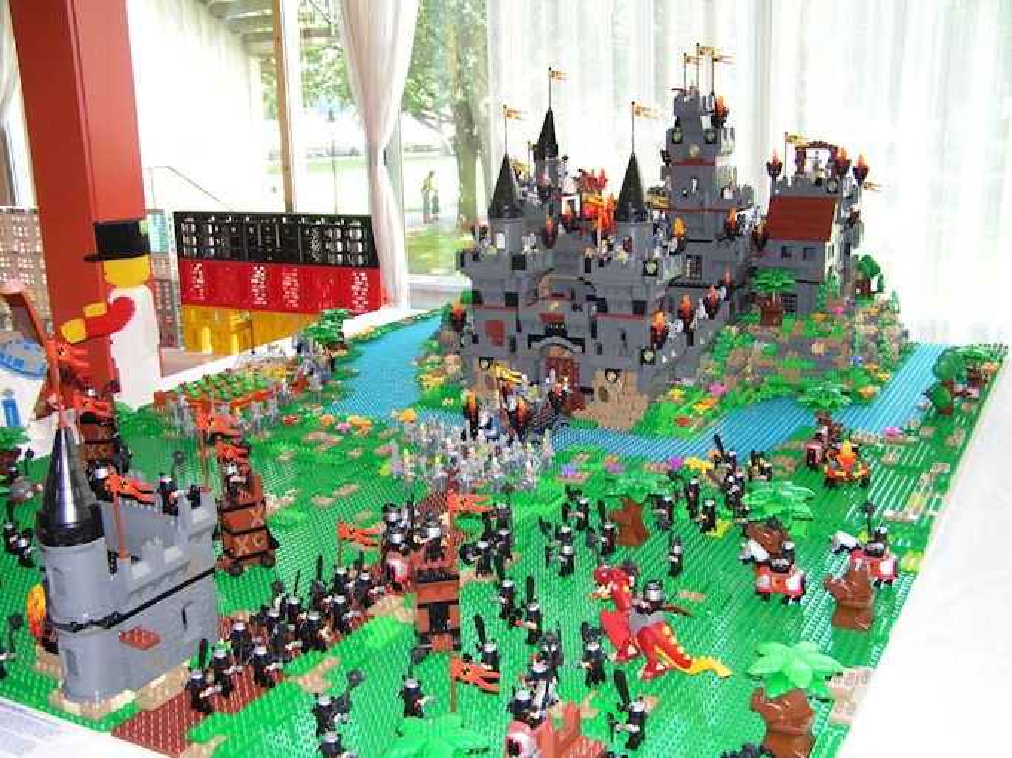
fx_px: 1111
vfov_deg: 37.7
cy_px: 379
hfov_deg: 49.0
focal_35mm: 38
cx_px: 506
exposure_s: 1/40
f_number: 2.8
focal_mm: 6.3
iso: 80
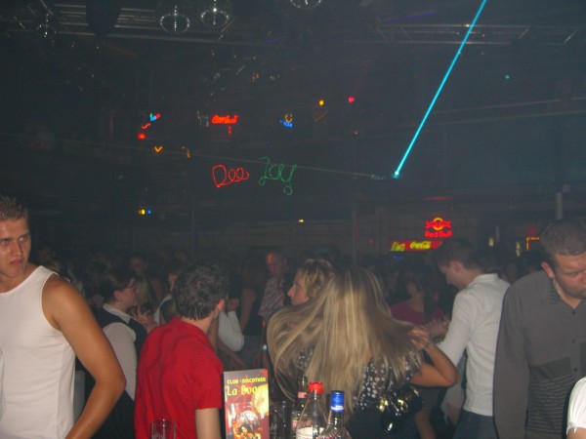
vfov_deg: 37.7
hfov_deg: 49.0
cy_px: 220
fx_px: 643
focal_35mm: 38
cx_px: 293
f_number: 2.8
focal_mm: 7.9
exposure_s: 1/60
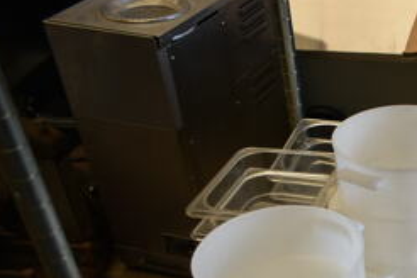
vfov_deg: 19.2
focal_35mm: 67
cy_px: 327
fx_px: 776
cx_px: 475
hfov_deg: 27.2
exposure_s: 1/30
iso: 140
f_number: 3.5
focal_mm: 18
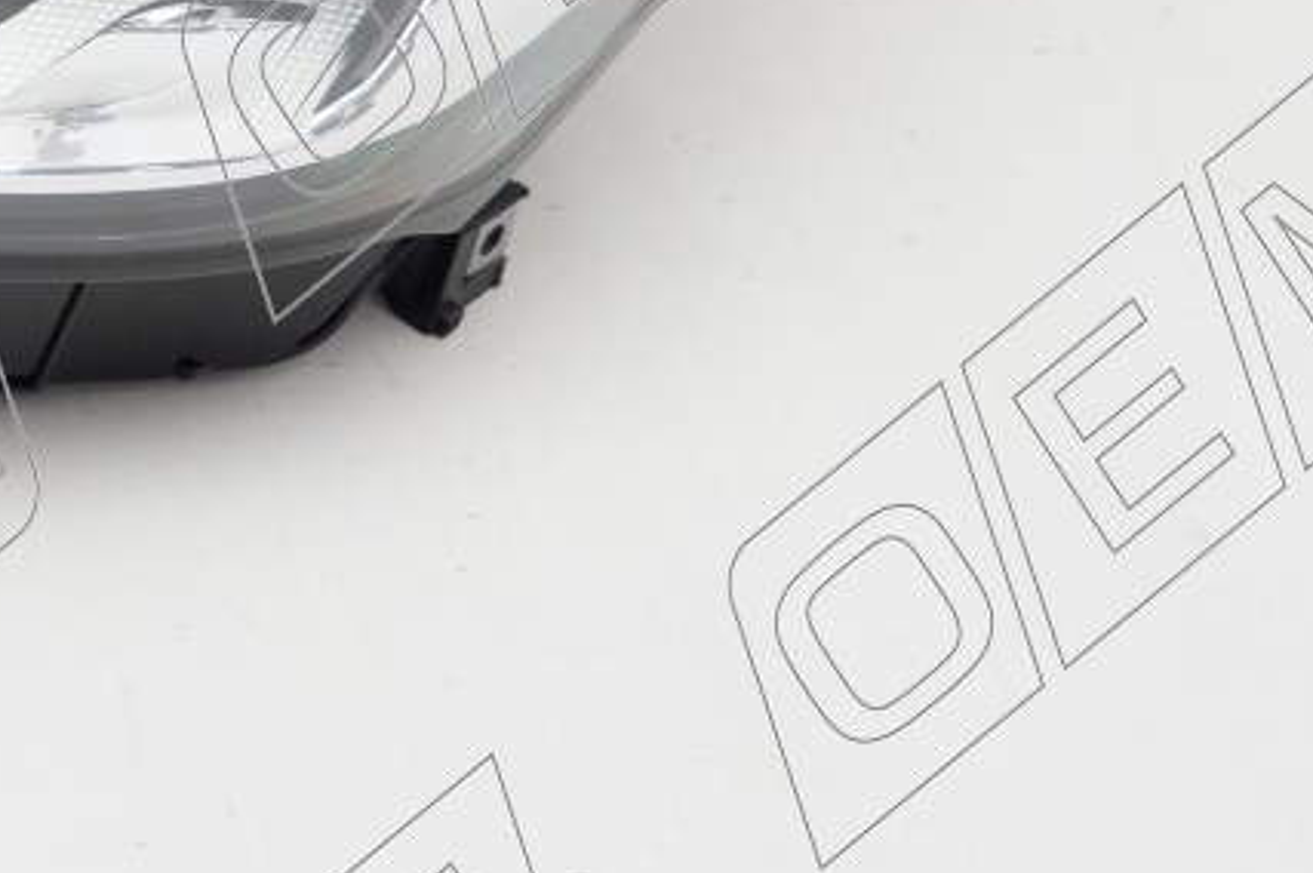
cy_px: -207
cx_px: -394
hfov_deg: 24.5
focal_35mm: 72
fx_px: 2624
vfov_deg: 17.9
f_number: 3.5
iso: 1000
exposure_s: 1/70
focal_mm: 16
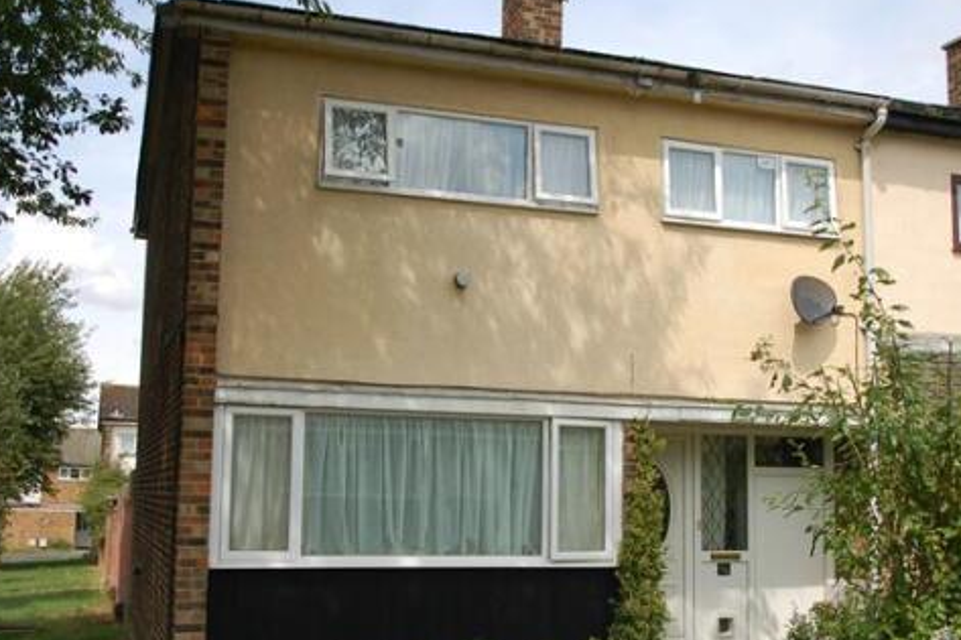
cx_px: 538
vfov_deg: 30.7
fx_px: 1166
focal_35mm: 44
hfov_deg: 44.7
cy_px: 353
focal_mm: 21
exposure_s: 1/250
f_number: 8
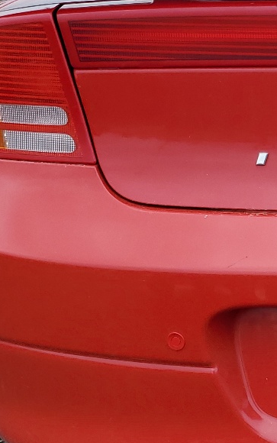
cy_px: 185
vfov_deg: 27.1
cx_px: 427
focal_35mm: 76
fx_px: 917
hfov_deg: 15.7
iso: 50
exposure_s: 1/1250
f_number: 1.5
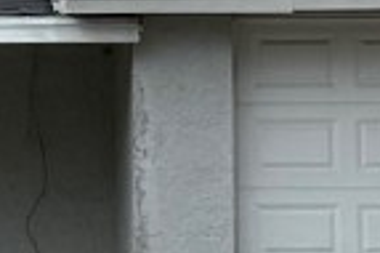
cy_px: -104
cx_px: -237
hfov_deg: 5.7
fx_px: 3775
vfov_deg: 3.8
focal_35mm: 358
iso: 64
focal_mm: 6.76
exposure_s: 1/6024
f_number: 1.78
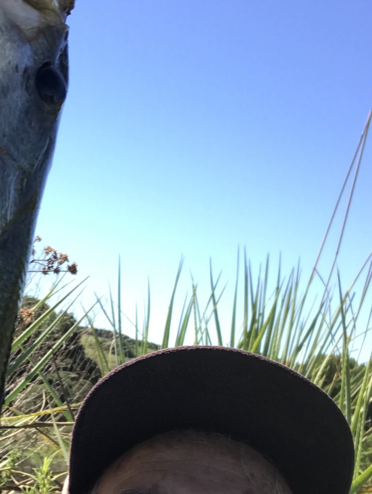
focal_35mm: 68
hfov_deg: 21.3
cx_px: 52
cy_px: 327
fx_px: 973
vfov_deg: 28.4
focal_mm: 2.87
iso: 25
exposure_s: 1/448
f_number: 2.2
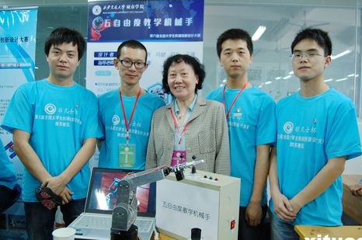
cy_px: 124
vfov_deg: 44.8
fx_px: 291
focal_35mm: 29
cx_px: 182
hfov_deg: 63.7
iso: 500
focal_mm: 18
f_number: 3.5
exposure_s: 1/30
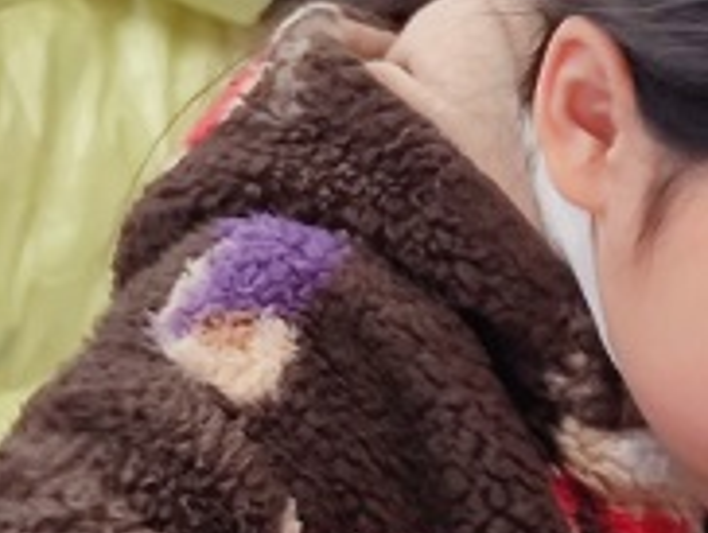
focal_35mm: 217
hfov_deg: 9.0
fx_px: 4444
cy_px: 187
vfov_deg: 6.9
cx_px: 840
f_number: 1.69
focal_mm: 6.72
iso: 177
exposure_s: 1/98
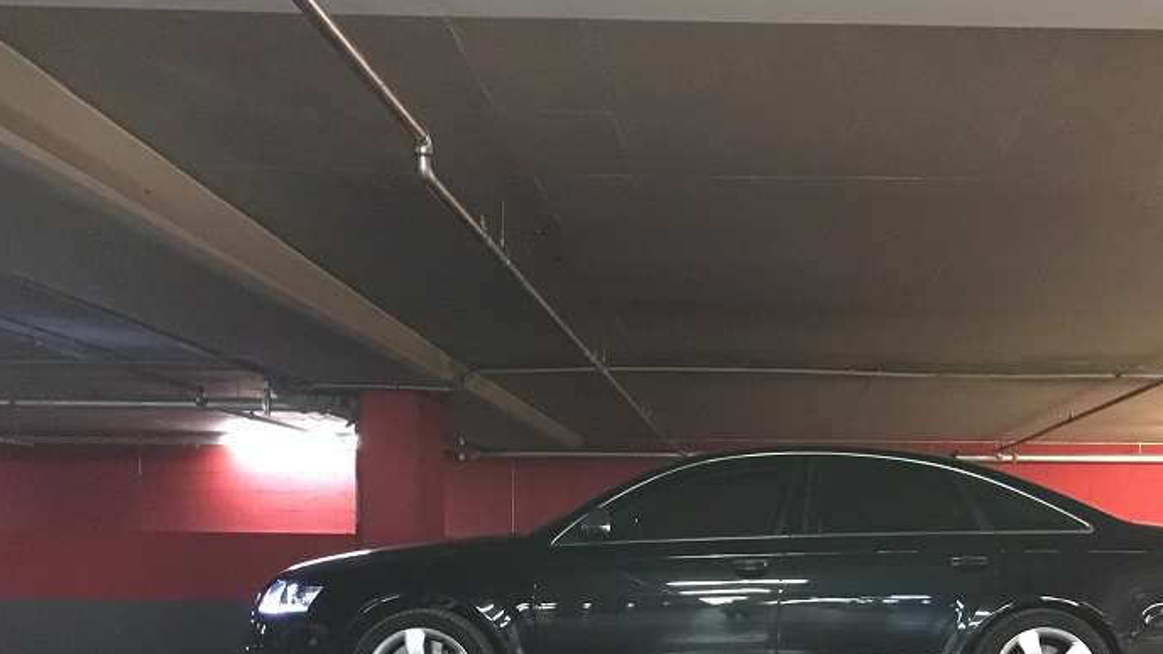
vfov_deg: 24.6
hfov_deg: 43.1
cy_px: 607
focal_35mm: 47
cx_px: 778
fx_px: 1449
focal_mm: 4.15
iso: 320
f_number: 2.2
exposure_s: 1/17
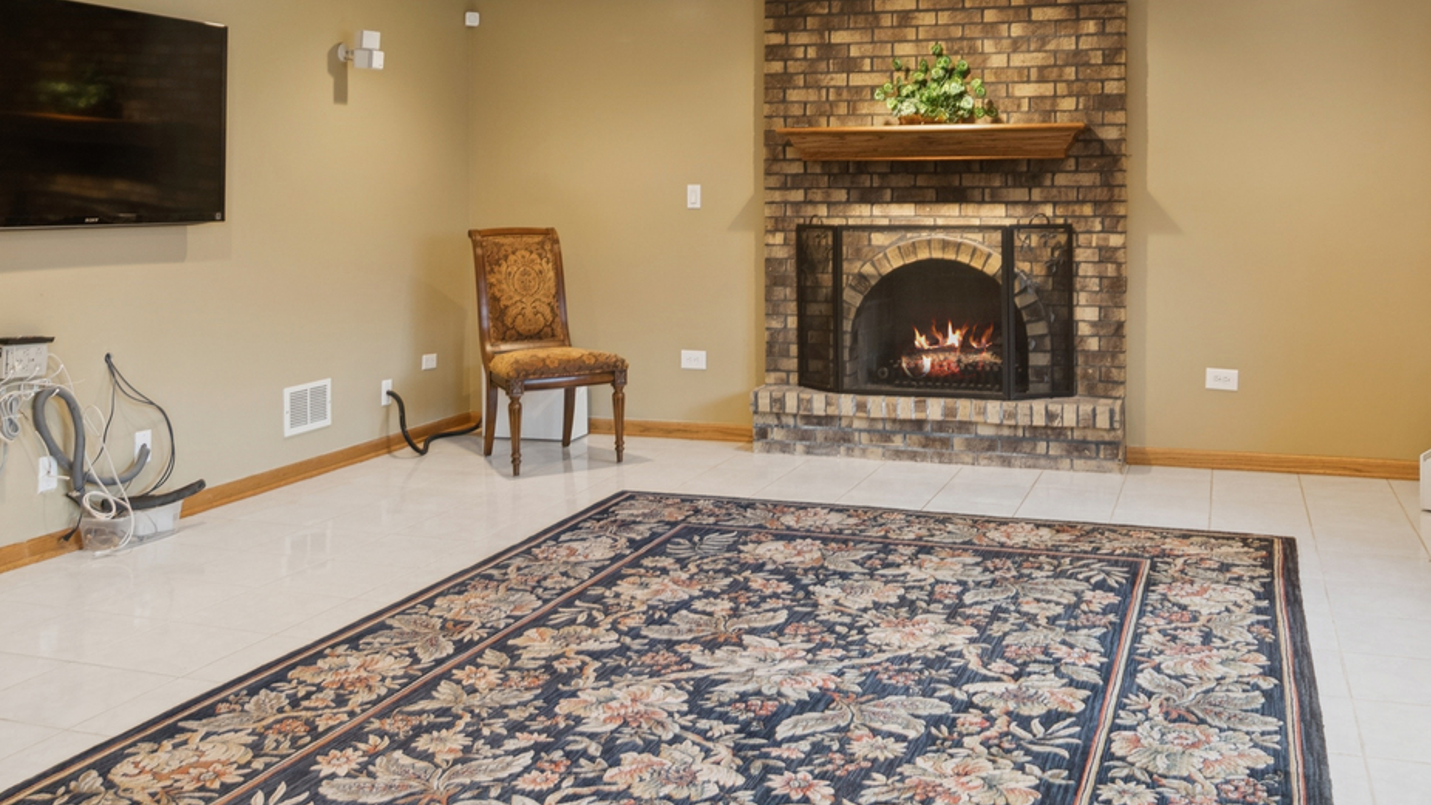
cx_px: 791
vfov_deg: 34.7
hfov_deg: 59.3
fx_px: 1252
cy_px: 176
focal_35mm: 33
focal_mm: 12
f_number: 8
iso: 200
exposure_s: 1/3.33
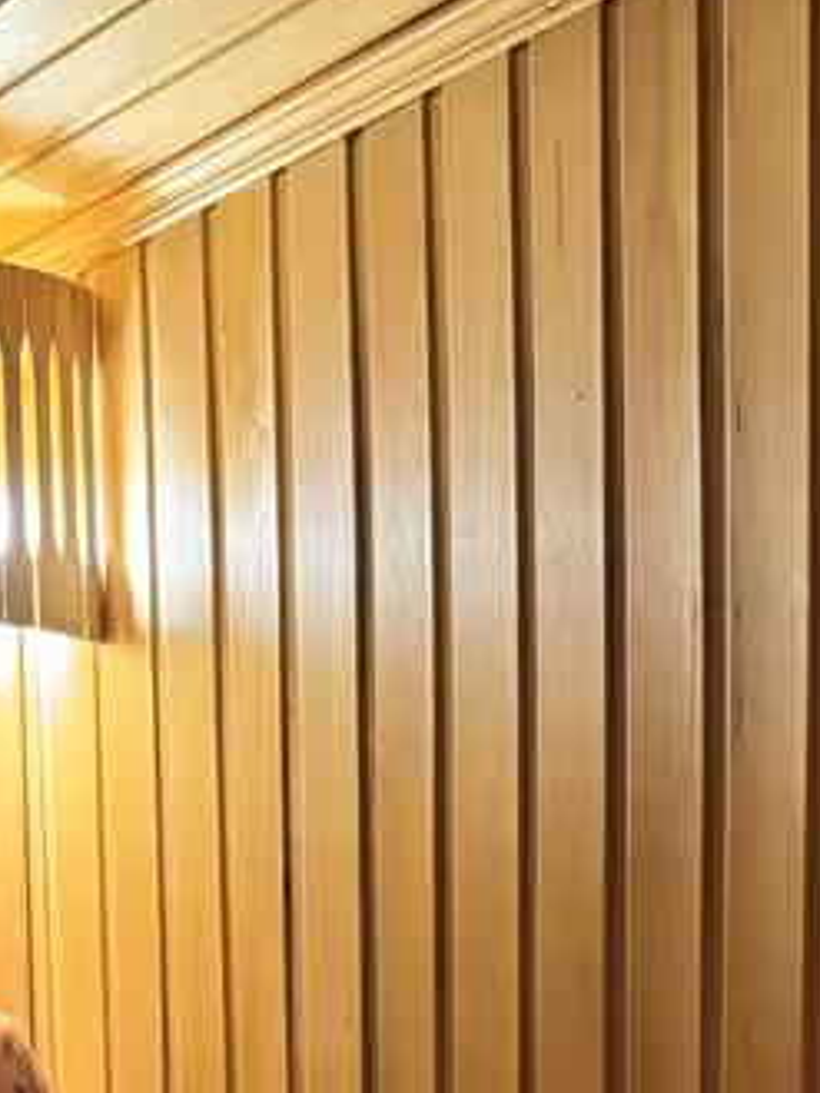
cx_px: 199
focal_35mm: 70
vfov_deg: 24.3
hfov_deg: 20.8
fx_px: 2209
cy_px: 1415
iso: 1000
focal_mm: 6.76
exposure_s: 1/40
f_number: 1.78
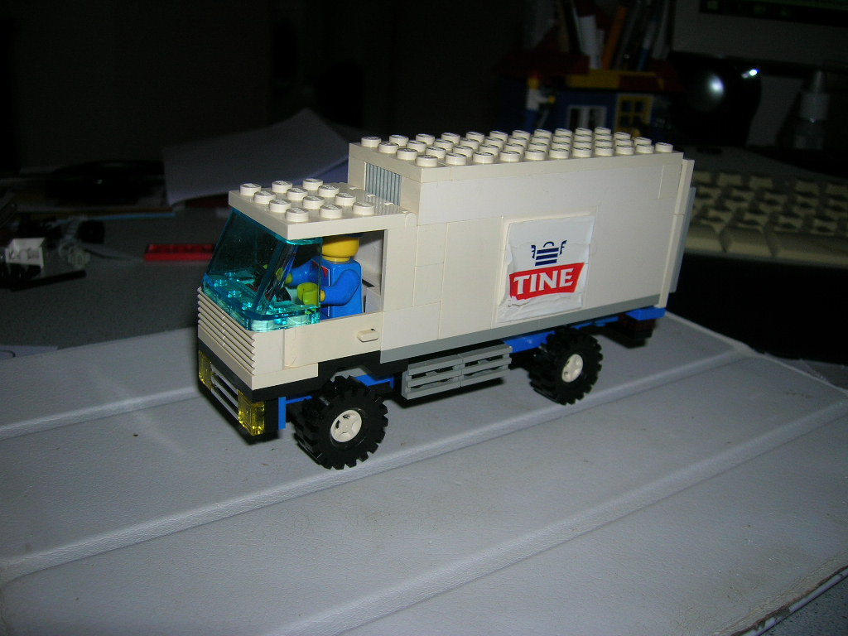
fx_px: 833
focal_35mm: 34
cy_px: 318
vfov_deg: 41.8
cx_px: 424
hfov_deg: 54.0
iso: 50
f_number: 2.9
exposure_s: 1/60.1
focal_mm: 5.7
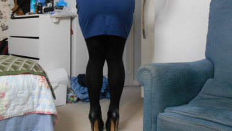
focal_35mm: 38
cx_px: 142
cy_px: 36
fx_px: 234
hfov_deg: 52.3
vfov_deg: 30.8
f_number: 3.2
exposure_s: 1/30
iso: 360
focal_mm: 4.6
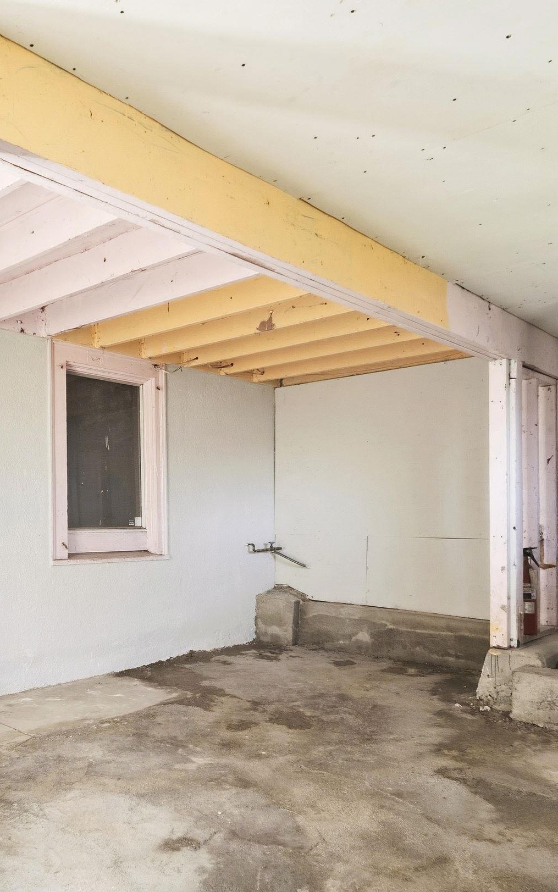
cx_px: 137
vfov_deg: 67.8
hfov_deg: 44.5
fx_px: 657
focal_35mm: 27
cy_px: 530
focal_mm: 9
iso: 125
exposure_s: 1/4
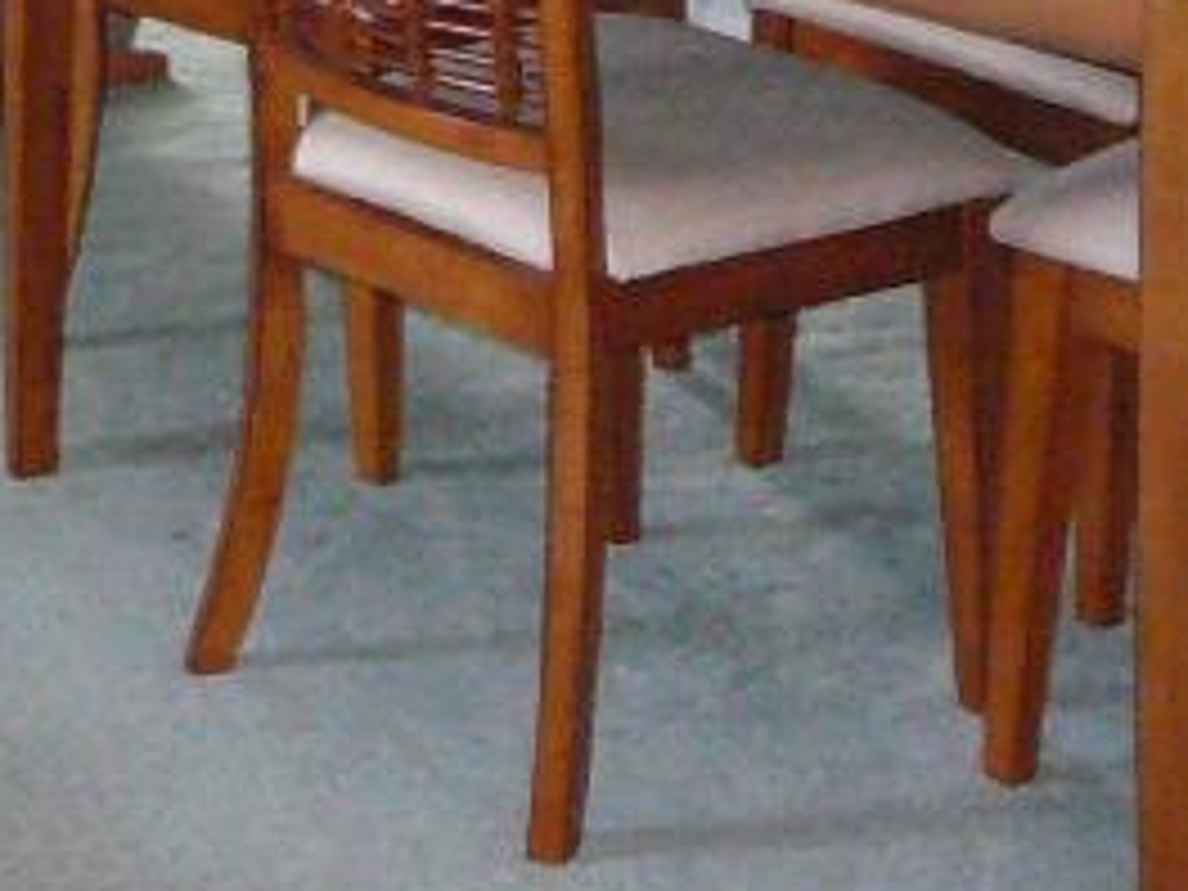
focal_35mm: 136
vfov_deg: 10.2
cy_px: -774
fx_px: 4667
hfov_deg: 13.9
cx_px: -405
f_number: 2.8
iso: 400
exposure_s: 1/30
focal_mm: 5.2
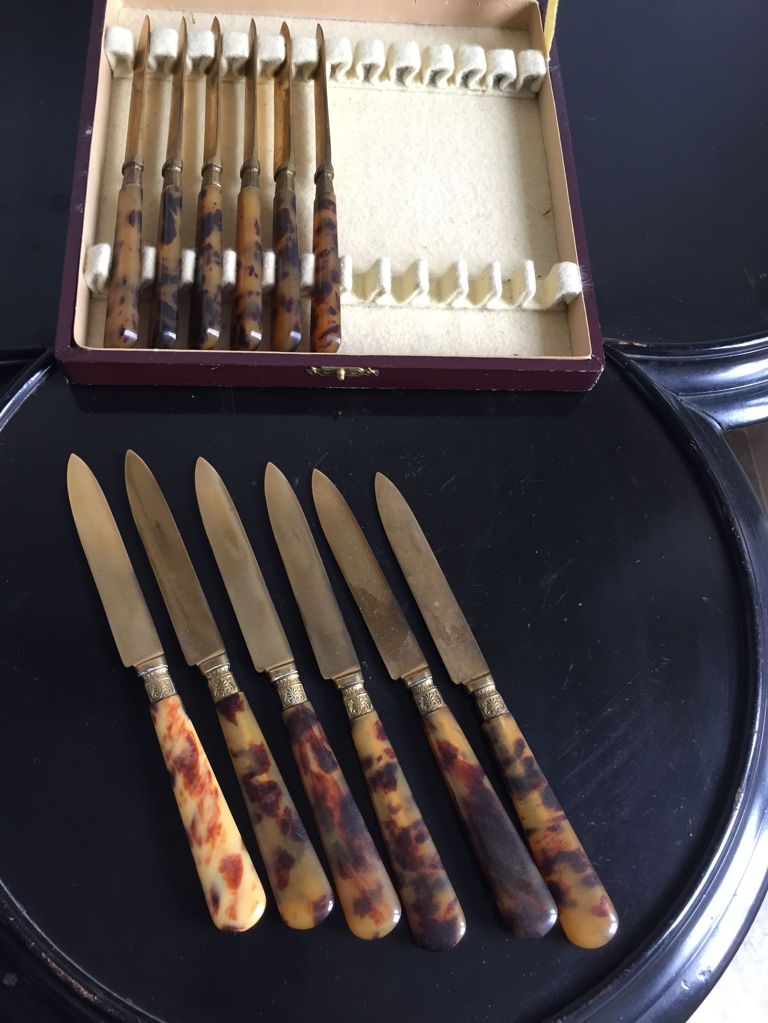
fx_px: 858
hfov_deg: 48.2
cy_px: 512
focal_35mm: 29
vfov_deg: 61.7
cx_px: 384
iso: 40
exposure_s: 1/30
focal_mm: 4.15
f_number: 2.2
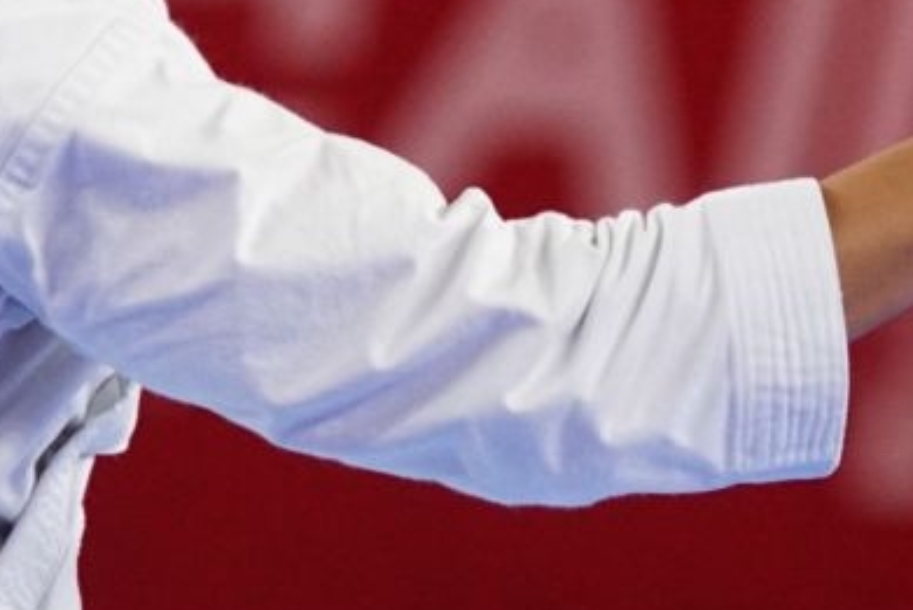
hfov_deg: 1.9
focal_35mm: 1104
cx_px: 404
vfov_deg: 1.2
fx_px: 28007
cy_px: 175
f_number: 3.2
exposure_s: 1/400
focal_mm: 160
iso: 1000
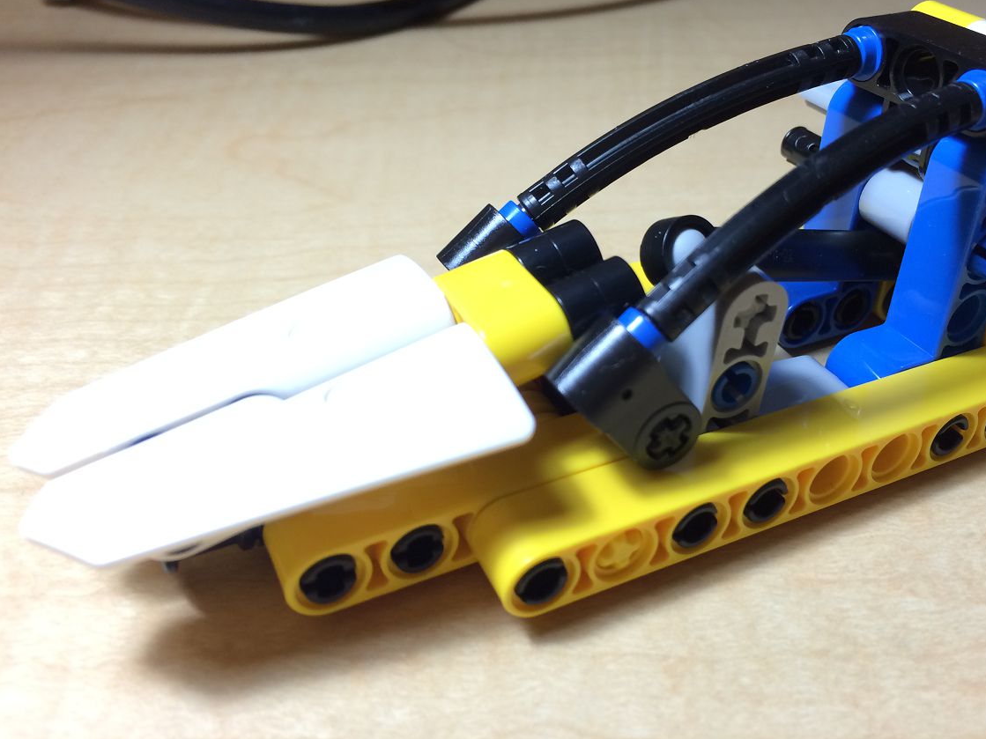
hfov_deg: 52.5
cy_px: 314
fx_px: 997
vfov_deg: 40.6
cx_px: 560
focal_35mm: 35
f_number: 2.2
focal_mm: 4.12
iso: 40
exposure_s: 1/30
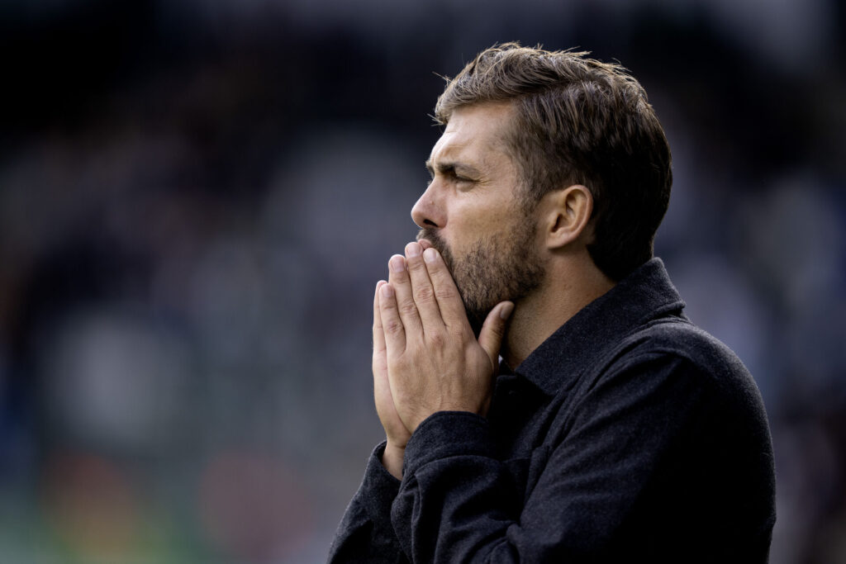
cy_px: 282
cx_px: 423
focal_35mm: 400
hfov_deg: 5.2
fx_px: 9401
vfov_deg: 3.4
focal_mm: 400
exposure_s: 1/2000
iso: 500
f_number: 2.8
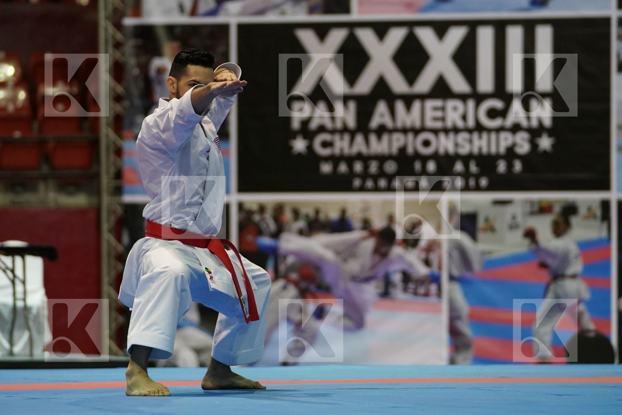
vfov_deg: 6.8
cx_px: 311
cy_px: 208
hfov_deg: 10.2
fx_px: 3490
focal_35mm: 202
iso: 2500
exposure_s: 1/320
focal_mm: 135
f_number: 2.8
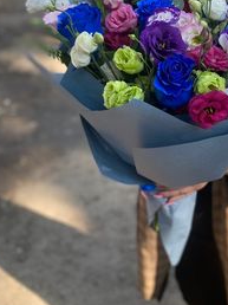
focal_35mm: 43
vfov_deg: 41.9
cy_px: 59
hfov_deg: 33.2
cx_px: 155
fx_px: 378
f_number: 1.8
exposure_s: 1/122
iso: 32
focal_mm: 4.25
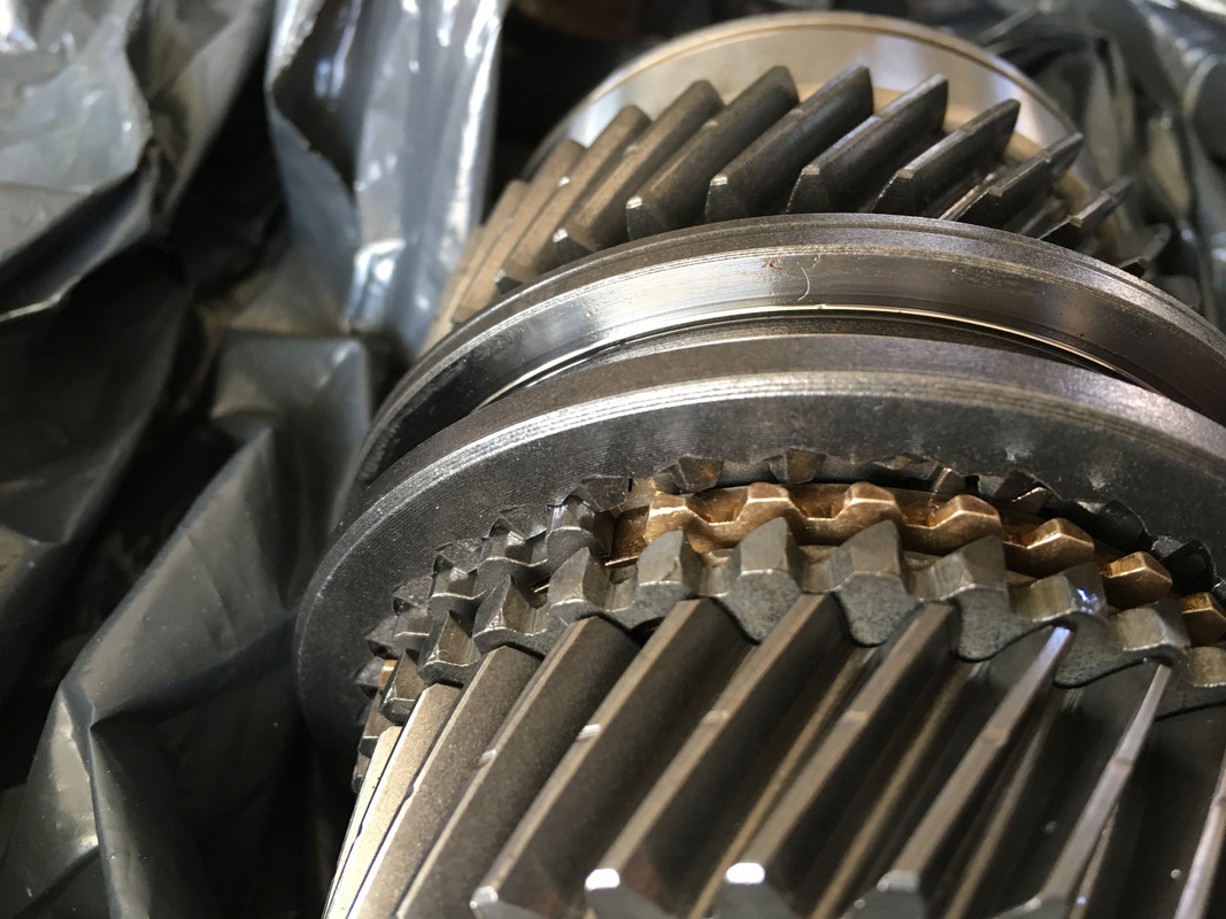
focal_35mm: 29
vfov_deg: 48.2
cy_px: 460
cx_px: 613
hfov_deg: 61.7
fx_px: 1027
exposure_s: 1/33
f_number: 2.2
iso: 125
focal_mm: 4.15
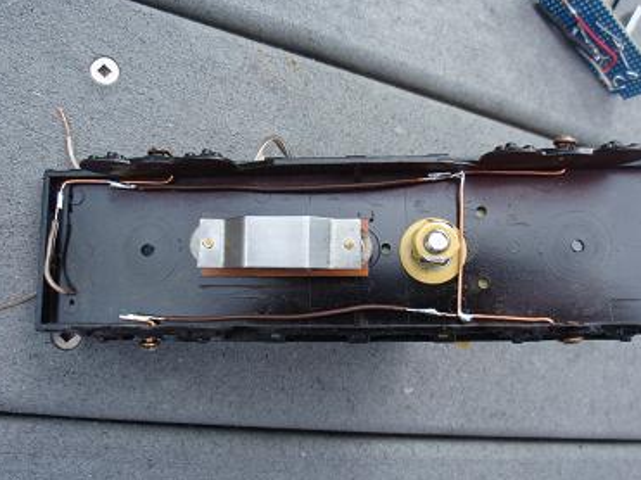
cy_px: 247
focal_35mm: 30
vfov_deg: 46.8
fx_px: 555
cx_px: 324
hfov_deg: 60.0
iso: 64
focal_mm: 5
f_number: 3.2
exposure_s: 1/125
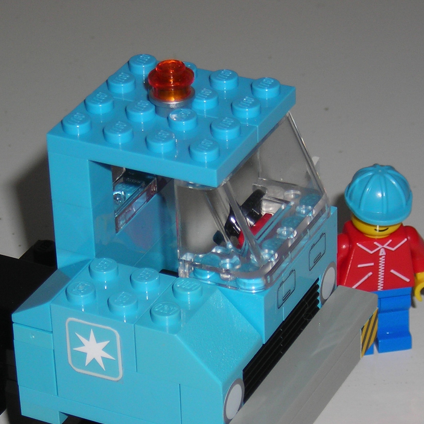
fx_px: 2106
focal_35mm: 152
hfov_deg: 11.5
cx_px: 127
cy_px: 331
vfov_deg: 11.5
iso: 50
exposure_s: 1/60.1
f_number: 8.4
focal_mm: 12.7
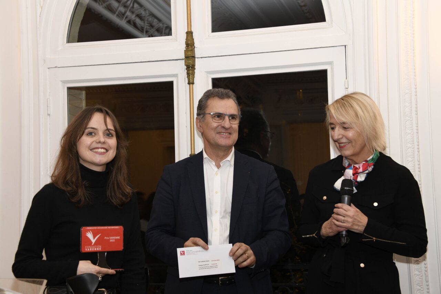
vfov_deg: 23.4
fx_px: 710
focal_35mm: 58
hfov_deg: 34.5
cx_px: 220
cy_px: 147
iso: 1250
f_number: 8
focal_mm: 58
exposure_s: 1/60
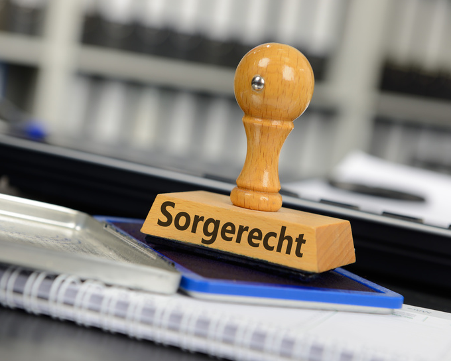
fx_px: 1095
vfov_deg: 18.7
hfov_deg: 23.3
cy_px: 186
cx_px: 226
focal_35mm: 82
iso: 200
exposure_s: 1/80
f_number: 6.3
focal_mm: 70
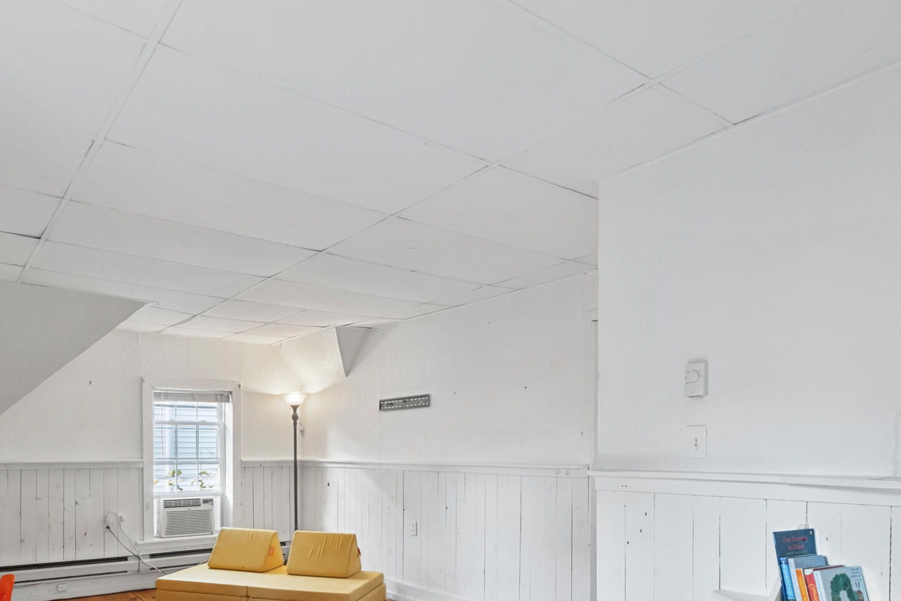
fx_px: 626
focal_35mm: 25
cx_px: 362
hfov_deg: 70.8
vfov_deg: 49.2
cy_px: 454
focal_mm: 8
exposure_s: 1/1.25
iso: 500
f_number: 8
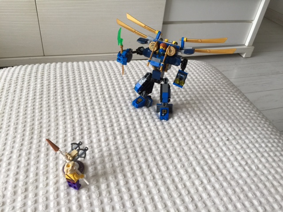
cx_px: 142
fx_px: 237
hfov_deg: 61.7
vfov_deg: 48.2
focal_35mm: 29
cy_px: 106
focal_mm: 4.15
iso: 40
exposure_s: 1/30
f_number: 2.2
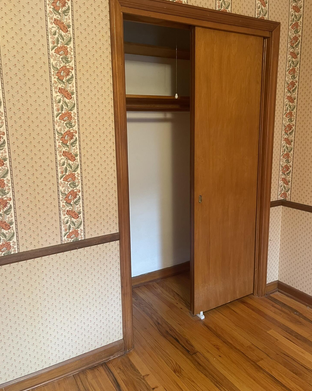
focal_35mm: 27
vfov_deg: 64.0
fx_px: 312
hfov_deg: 53.2
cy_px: 181
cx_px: 157
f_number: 1.6
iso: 400
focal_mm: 5.1
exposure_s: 1/60
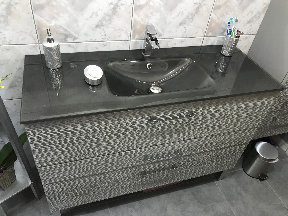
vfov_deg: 49.7
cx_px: 144
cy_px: 108
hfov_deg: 63.4
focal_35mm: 28
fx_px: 233
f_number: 1.8
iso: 100
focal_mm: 3.99
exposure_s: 1/14
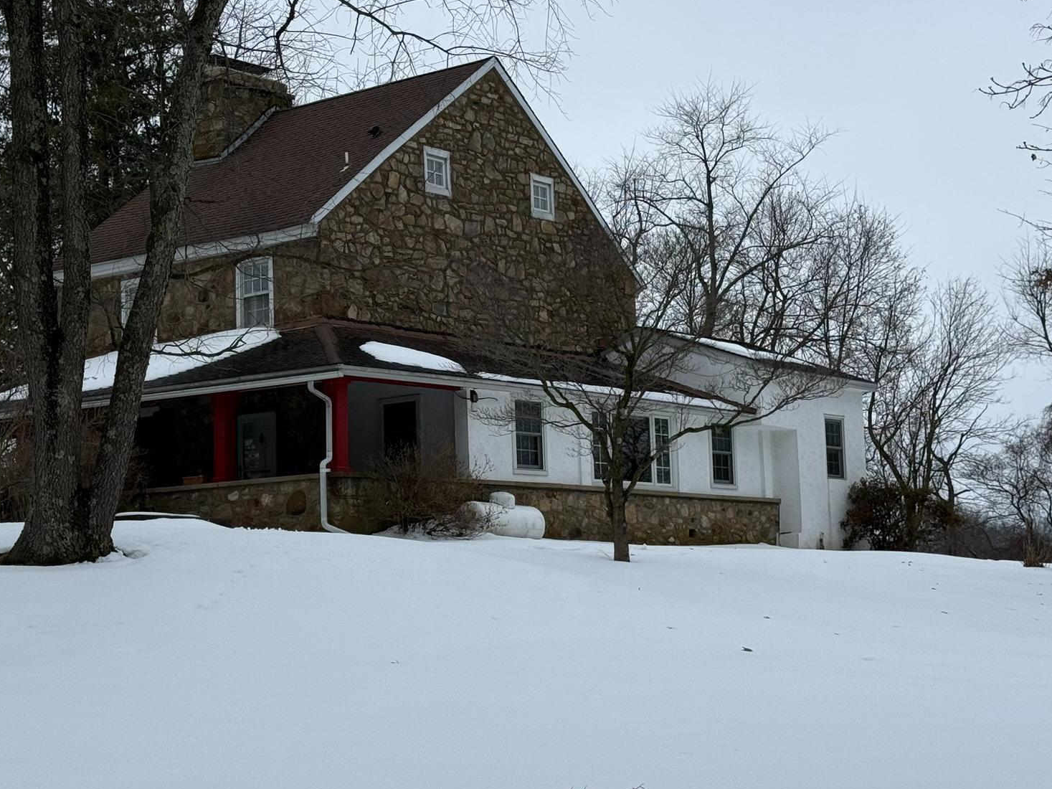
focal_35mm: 67
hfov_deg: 28.9
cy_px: 408
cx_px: 437
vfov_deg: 21.9
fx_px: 2036
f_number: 1.78
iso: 64
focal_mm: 6.76
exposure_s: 1/2494
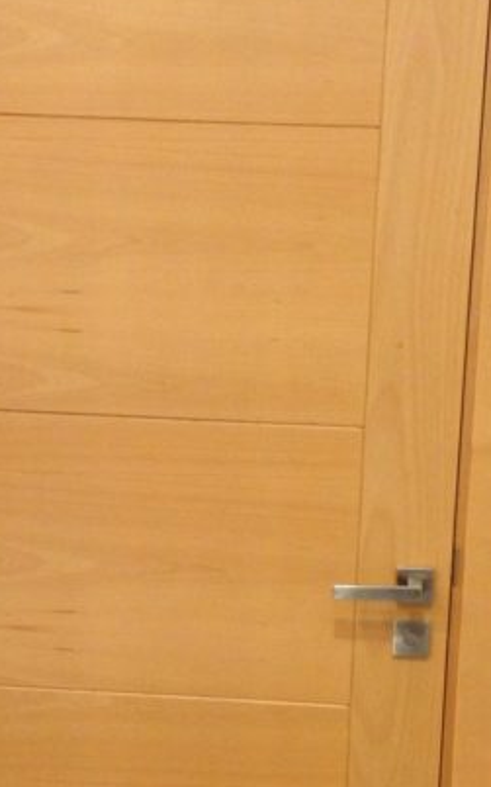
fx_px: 1714
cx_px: 219
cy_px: 477
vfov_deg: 25.8
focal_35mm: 80
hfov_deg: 16.3
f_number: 2.4
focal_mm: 4.28
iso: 250
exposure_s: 1/20
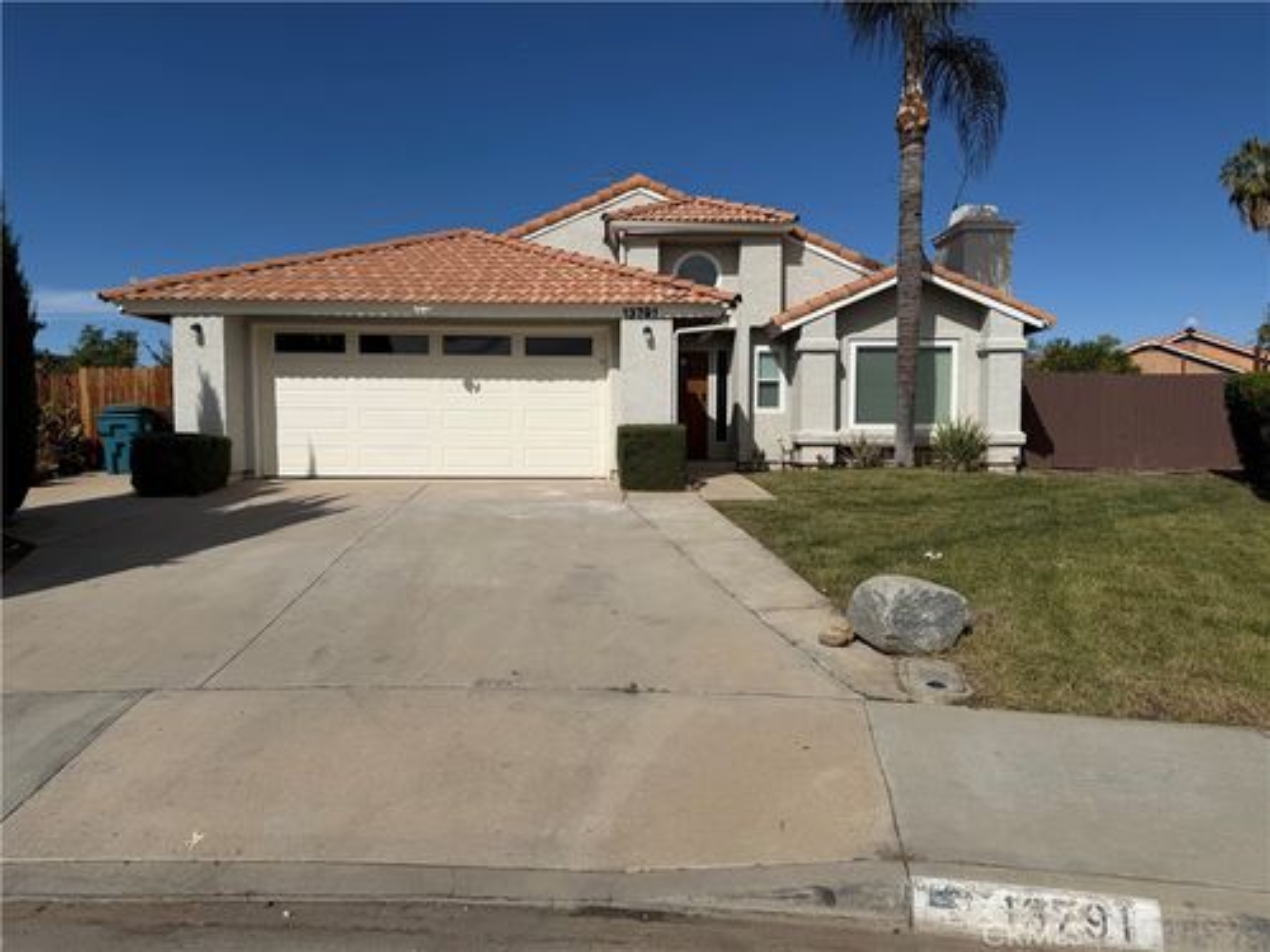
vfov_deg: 56.8
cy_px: 476
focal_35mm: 24
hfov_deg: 71.6
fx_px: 881
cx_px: 635
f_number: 1.78
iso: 80
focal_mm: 6.76
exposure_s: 1/11905
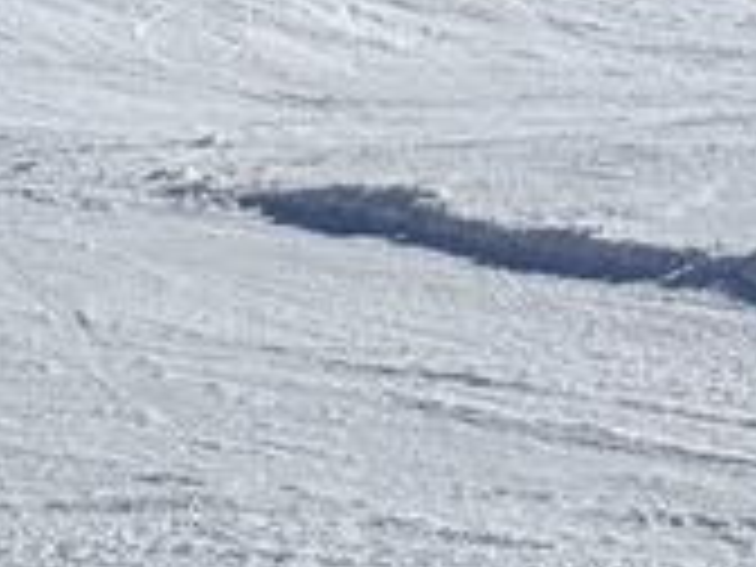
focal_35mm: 147
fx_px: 3210
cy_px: -902
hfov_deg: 10.9
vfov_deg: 8.9
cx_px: -1188
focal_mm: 6.76
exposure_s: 1/9091
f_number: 1.78
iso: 80
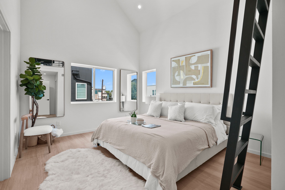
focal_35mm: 16
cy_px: 95
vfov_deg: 73.8
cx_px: 142
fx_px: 127
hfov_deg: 96.7
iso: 250
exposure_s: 1/13
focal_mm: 16
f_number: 9
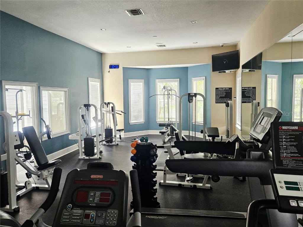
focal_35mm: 23
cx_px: 152
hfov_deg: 73.9
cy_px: 114
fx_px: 201
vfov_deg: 58.9
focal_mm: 5.4
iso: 250
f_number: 1.8
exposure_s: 1/120
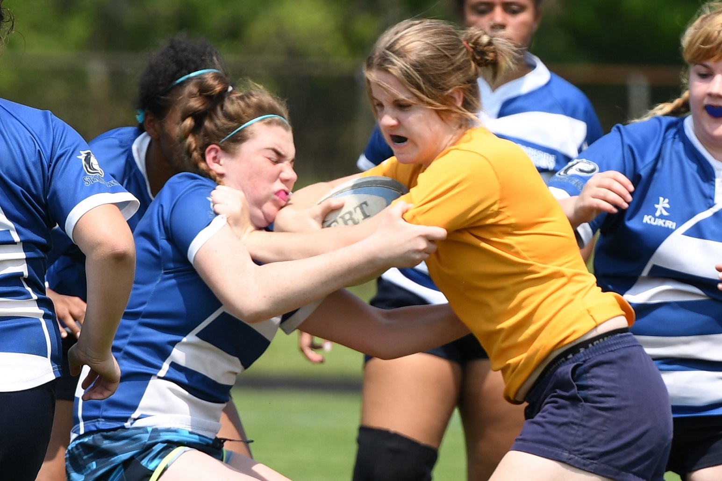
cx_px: 361
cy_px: 240
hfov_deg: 6.9
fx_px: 6016
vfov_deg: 4.6
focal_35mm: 300
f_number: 4
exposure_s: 1/1000
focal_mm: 200
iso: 110
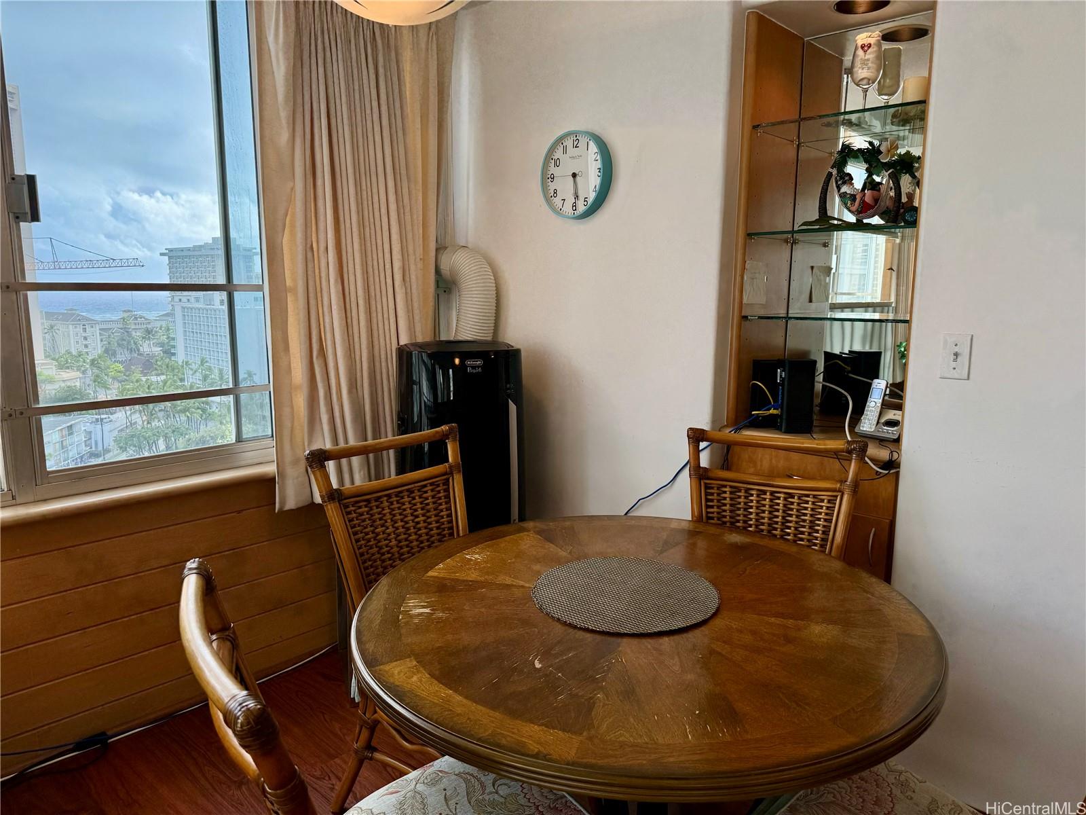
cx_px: 543
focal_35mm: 24
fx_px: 753
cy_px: 408
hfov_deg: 71.6
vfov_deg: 56.8
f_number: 1.78
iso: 80
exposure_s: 1/506
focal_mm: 6.76
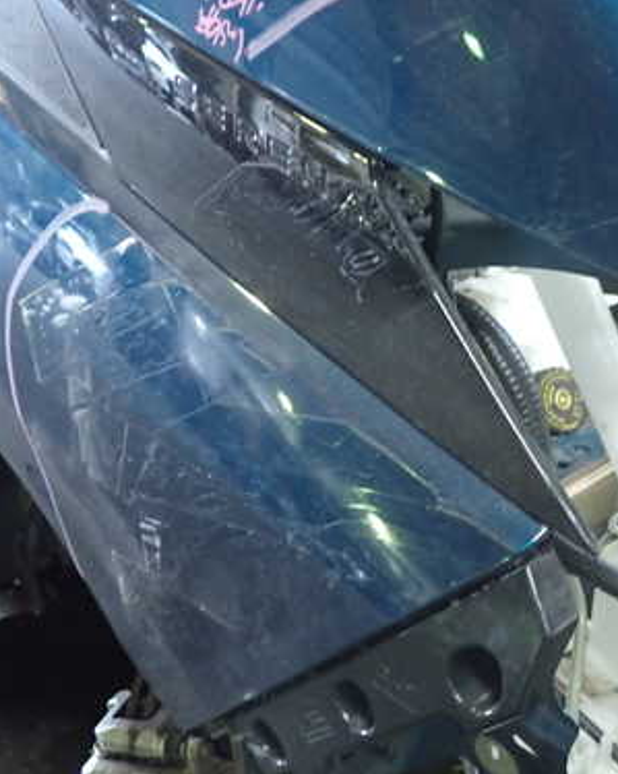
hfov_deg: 30.7
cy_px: 381
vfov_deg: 39.6
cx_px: 550
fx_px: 1075
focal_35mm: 47
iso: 500
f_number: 2.3
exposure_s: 1/30
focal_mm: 5.4
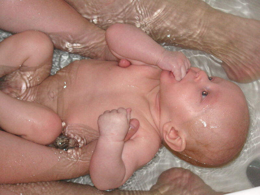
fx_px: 789
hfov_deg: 18.7
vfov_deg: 14.1
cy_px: 98
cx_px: 130
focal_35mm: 105
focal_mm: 17.1
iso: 160
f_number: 5
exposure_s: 1/105
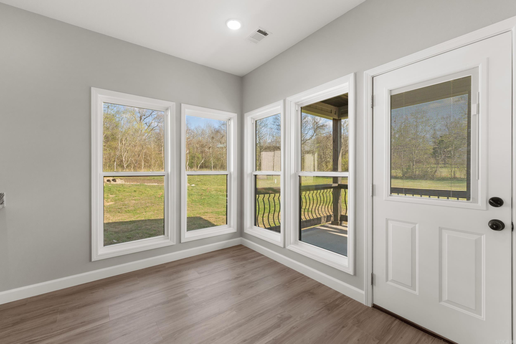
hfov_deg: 100.4
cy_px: 172
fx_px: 215
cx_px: 258
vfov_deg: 77.3
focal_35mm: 15
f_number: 9
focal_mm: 10
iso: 200
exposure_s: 1/15
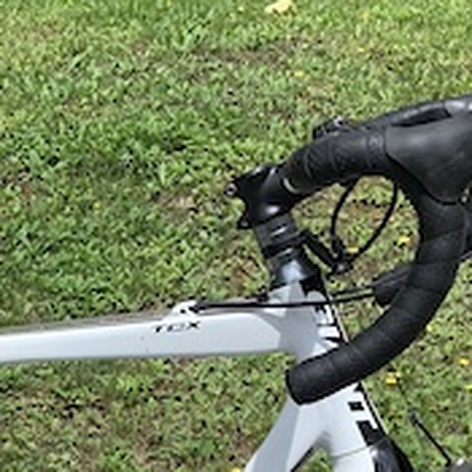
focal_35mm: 105
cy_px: 585
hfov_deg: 16.5
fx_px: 1620
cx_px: 100
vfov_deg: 15.9
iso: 25
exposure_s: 1/1748
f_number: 1.8
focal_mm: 4.25
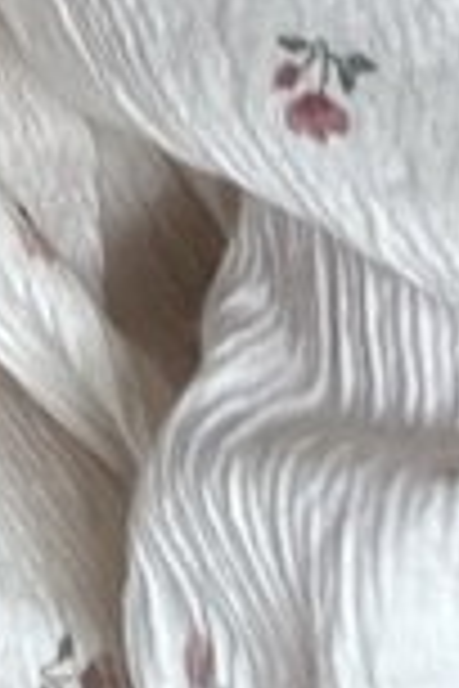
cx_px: -860
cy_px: -1322
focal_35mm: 217
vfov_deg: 8.2
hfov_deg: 5.9
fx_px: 4150
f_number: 2.2
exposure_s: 1/60
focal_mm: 2.71
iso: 100
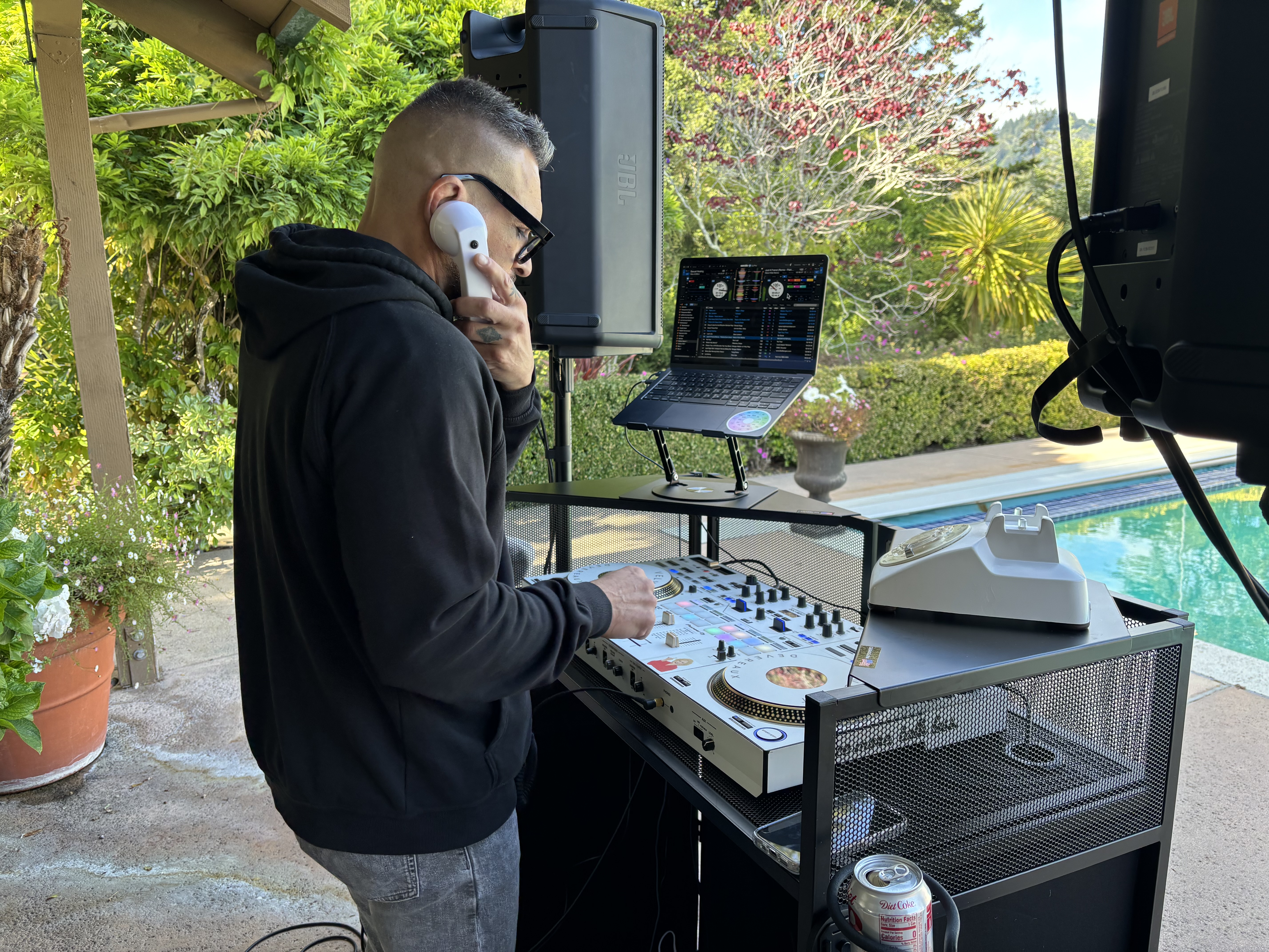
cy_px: 476
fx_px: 953
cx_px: 634
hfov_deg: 67.3
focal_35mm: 26
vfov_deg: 53.1
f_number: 1.6
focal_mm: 5.96
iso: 40
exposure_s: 1/121
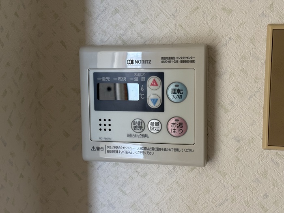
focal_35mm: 52
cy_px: 106
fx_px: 427
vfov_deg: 28.0
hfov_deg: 36.8
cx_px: 142
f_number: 1.6
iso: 125
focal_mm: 5.96
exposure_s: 1/60
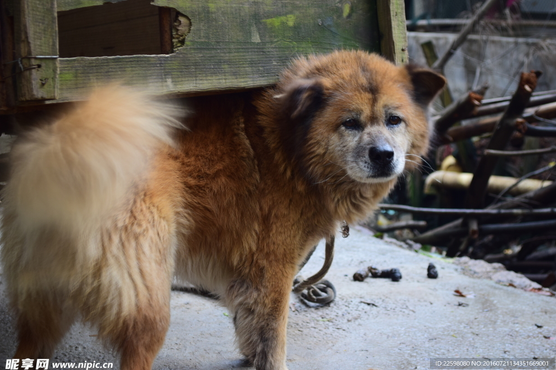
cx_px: 279
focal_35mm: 70
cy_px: 187
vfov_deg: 19.5
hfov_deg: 28.8
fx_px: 1081
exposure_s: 1/6
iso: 200
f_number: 5.3
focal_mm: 46
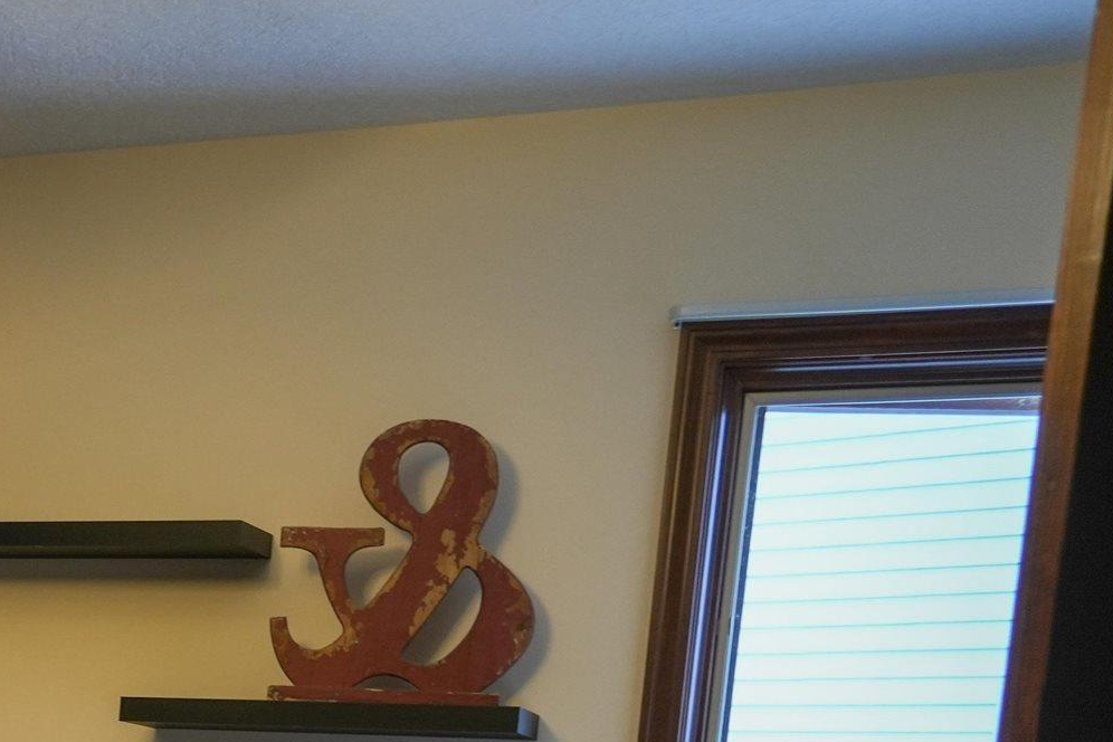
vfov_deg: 16.6
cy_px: 1133
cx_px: -354
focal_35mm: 74
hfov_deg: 23.9
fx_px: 2288
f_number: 2.8
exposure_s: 1/30
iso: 500
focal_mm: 24
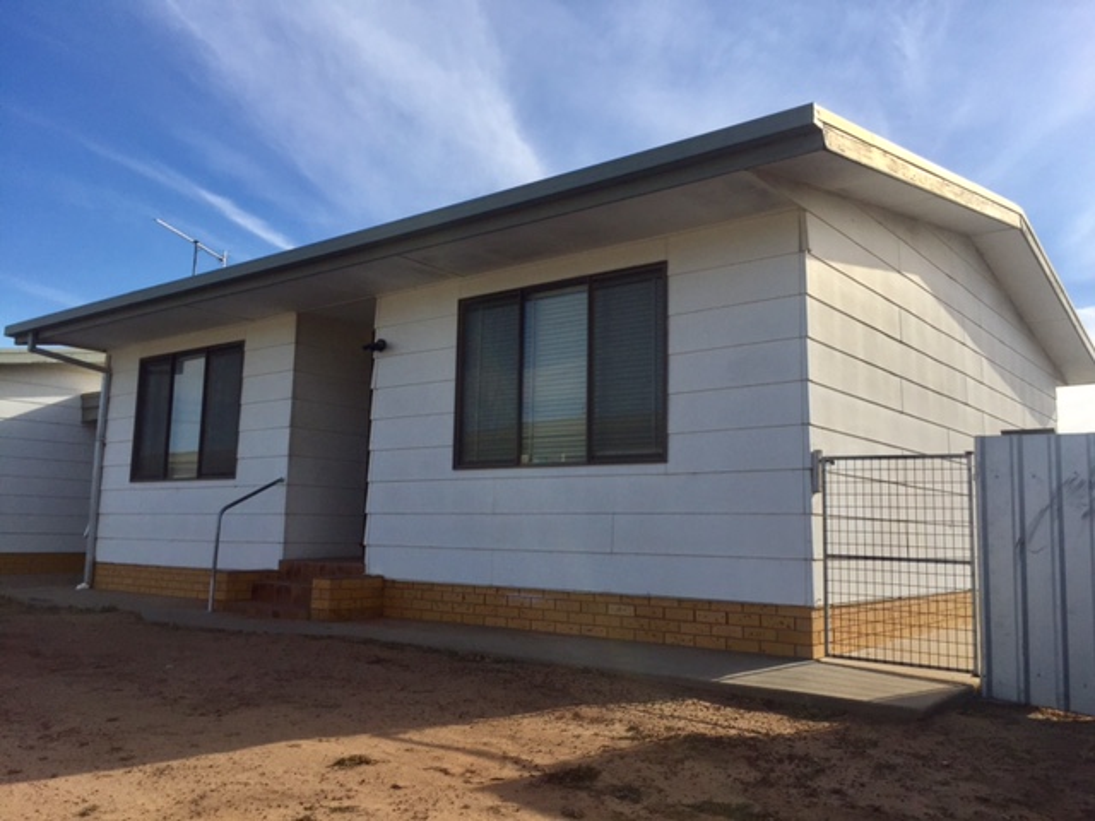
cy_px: 410
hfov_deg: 61.7
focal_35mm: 29
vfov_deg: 48.2
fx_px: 917
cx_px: 548
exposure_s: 1/3049
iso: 32
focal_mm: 4.15
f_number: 2.2
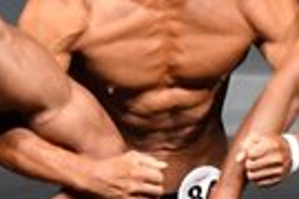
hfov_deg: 1.0
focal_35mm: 1979
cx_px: 165
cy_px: 217
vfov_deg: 0.7
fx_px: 16435
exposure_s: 1/400
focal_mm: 230
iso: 5000
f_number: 5.6
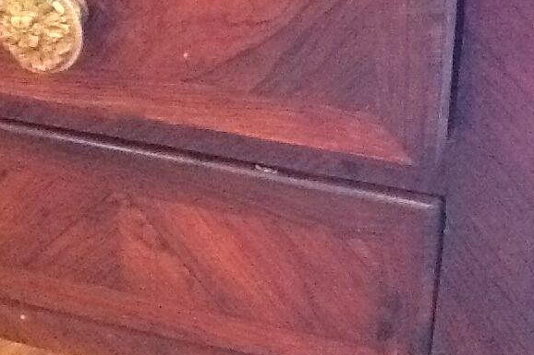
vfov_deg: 17.8
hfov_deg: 26.6
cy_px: 65
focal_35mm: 76
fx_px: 1127
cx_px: 339
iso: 640
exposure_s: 1/15
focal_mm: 2.03
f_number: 2.4
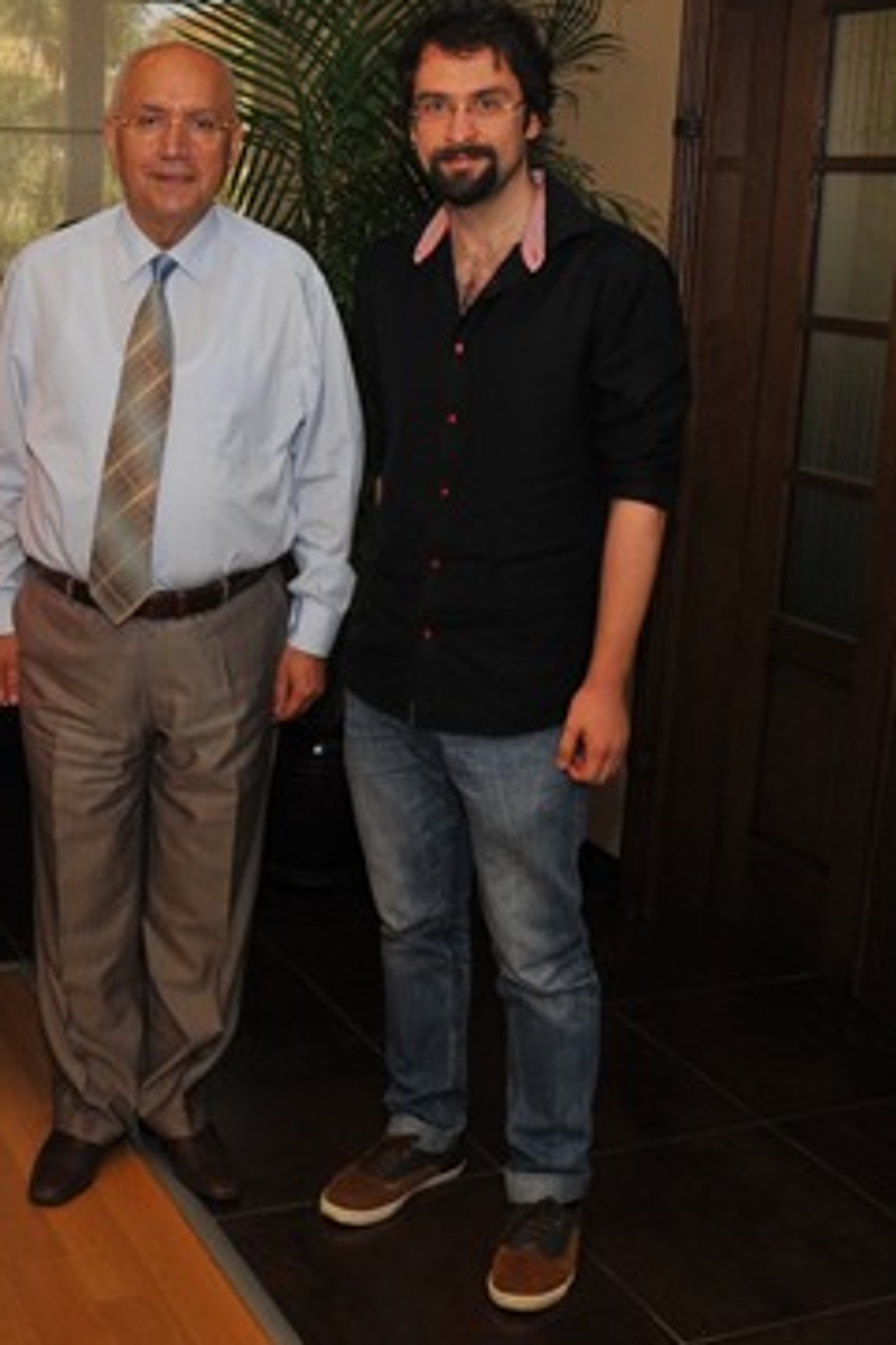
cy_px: 596
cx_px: 112
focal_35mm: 48
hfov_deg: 27.2
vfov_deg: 41.1
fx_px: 1792
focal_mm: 18
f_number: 6.3
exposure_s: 1/60
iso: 640
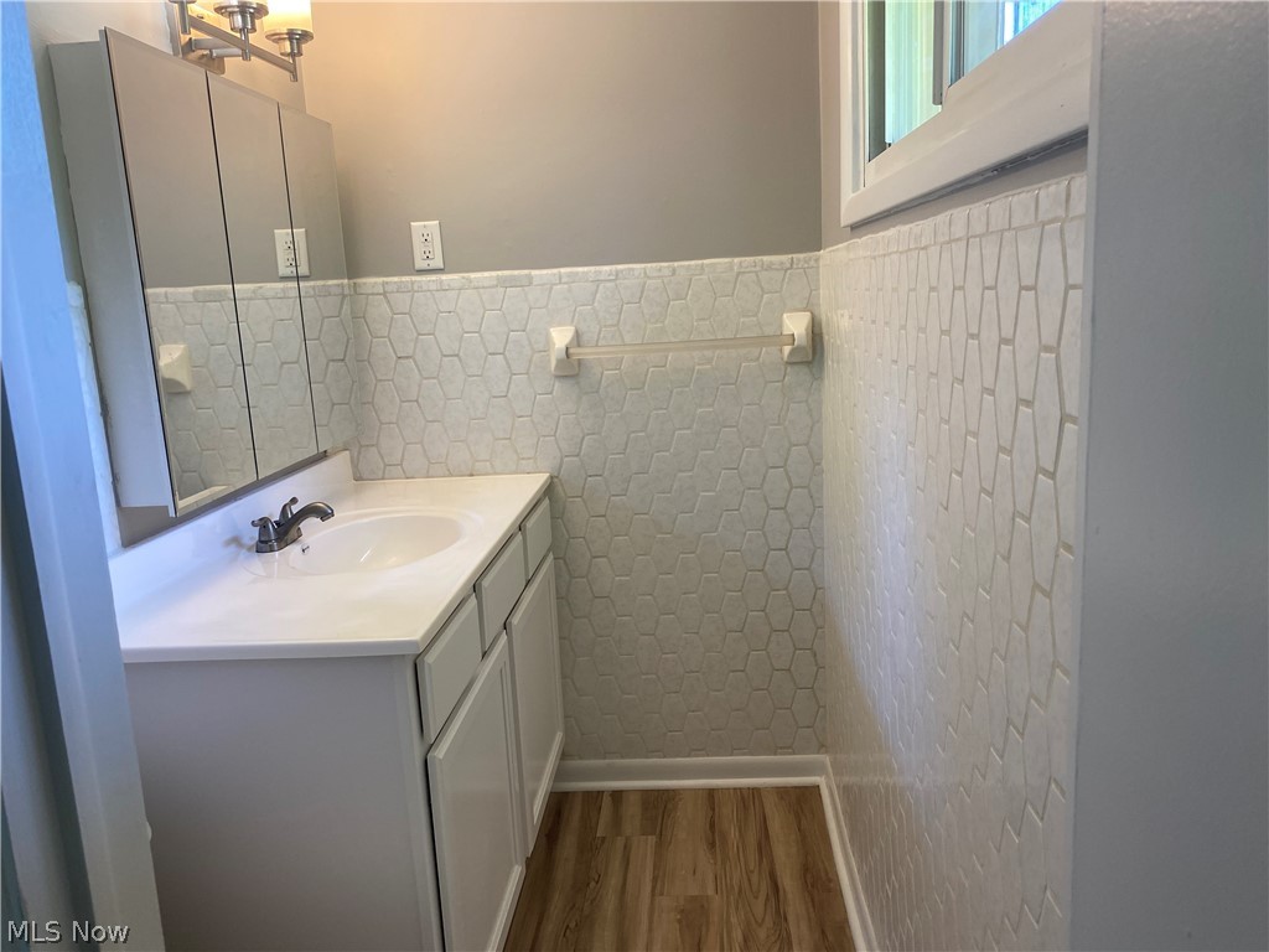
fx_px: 953
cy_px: 476
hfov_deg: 67.3
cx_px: 634
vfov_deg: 53.1
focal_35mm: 26
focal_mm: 4.25
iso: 125
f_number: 1.8
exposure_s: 1/120
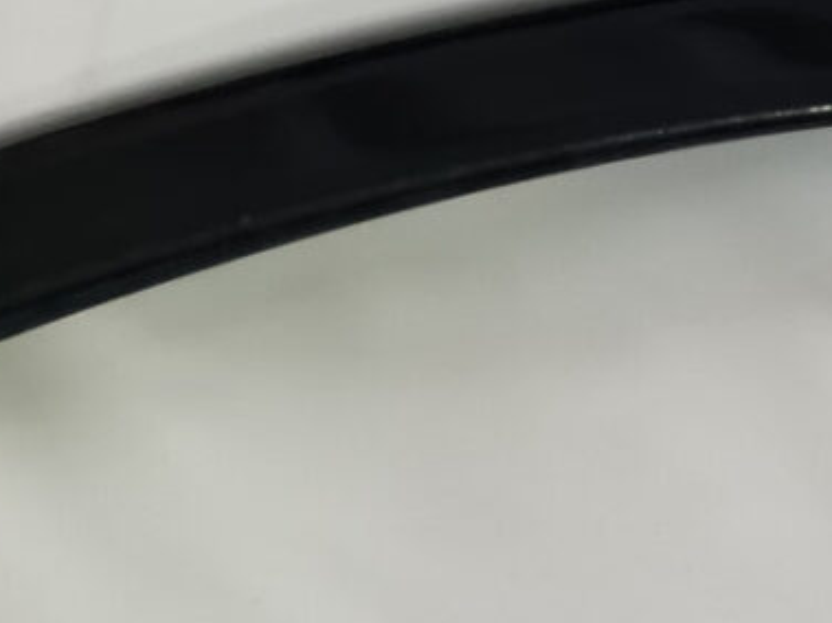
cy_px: 390
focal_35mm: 96
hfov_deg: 17.0
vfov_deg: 15.4
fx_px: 2307
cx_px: 1486
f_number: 1.8
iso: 500
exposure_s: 1/50
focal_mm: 5.4
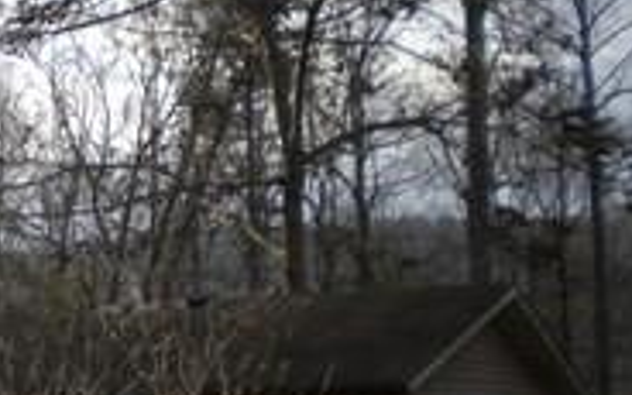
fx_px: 1671
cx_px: -175
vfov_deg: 13.3
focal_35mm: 97
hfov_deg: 19.8
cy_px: 405
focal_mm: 6.3
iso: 80
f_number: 3.1
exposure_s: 1/293
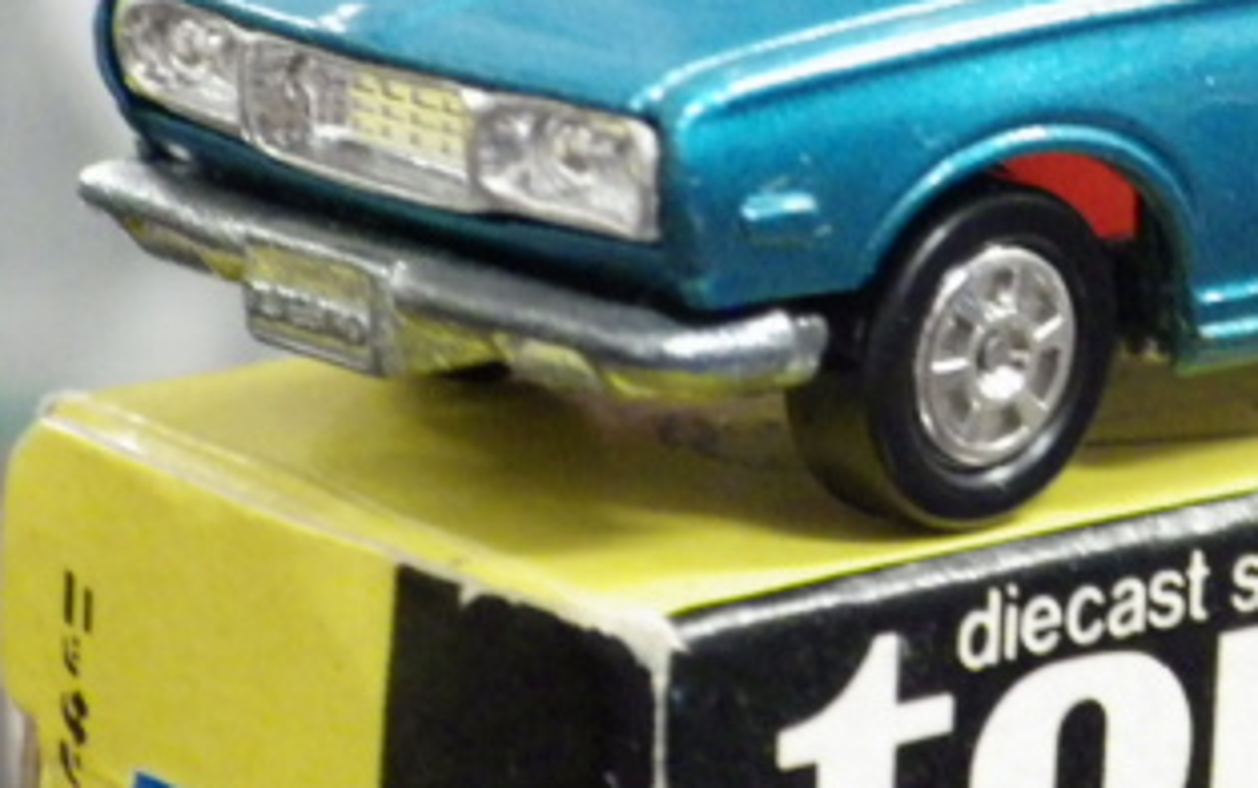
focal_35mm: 223
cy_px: 173
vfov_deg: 5.9
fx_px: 7650
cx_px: 1166
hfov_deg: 9.4
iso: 1600
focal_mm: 18.4
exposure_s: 1/25
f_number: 4.6
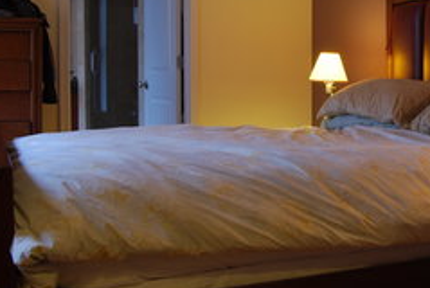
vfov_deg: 25.1
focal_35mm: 54
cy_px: 108
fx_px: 646
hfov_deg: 36.0
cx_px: 318
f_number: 7.1
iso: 100
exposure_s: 1/1.3
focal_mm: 18
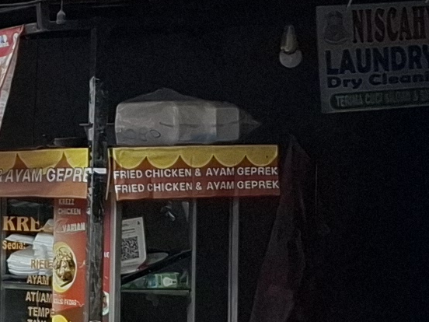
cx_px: -131
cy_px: 111
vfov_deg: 8.7
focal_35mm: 170
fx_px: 2107
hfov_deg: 11.3
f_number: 1.8
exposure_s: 1/1912
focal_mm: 5.54
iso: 50
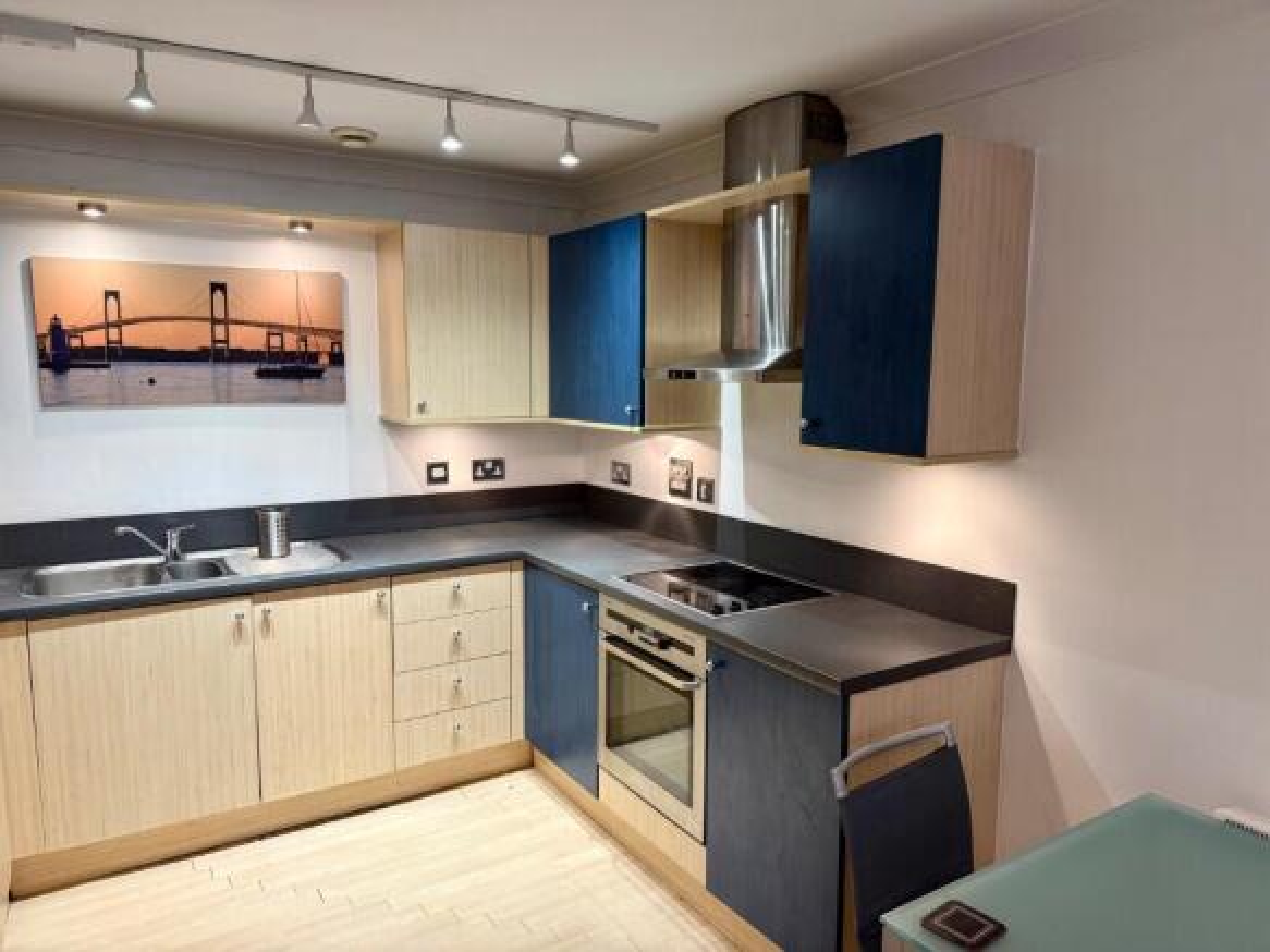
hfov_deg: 71.6
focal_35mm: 24
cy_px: 476
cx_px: 635
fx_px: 880
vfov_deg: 56.8
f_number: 1.78
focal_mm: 6.76
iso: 160
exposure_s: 1/50
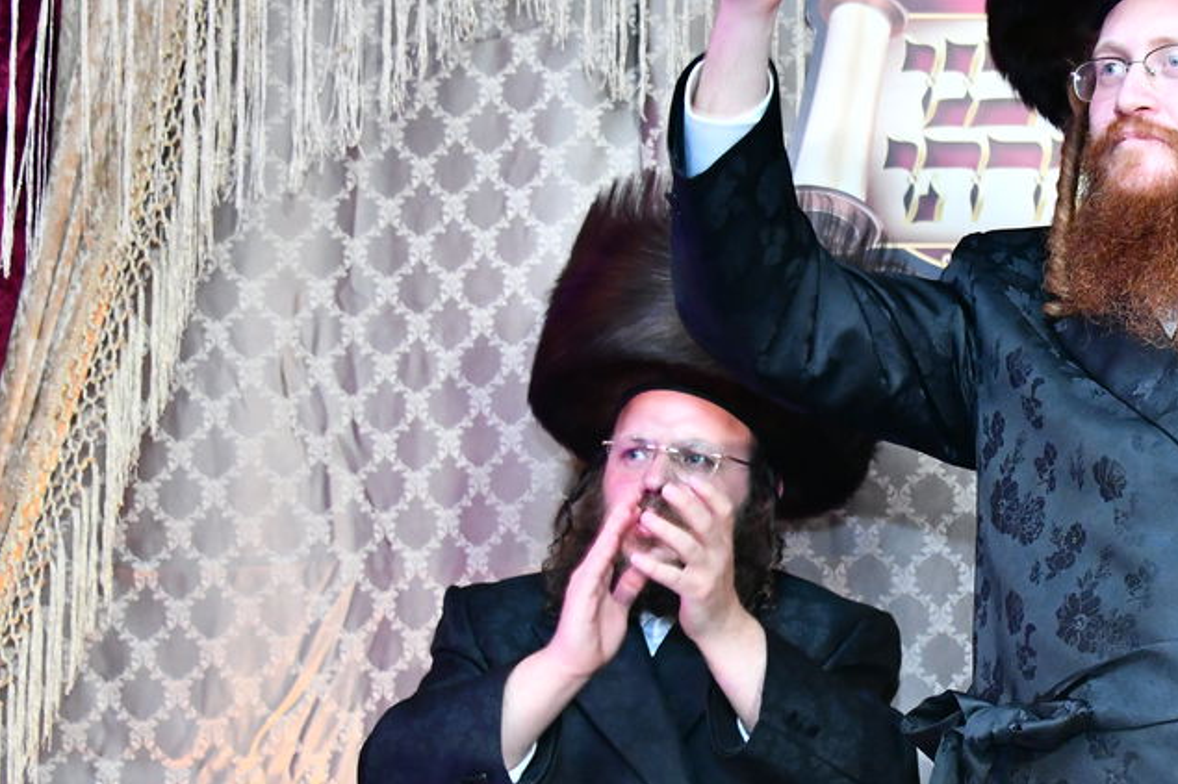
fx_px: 3173
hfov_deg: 20.6
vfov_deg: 14.1
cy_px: 373
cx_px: 1059
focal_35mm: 97
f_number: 5
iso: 3200
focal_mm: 44
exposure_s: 1/160
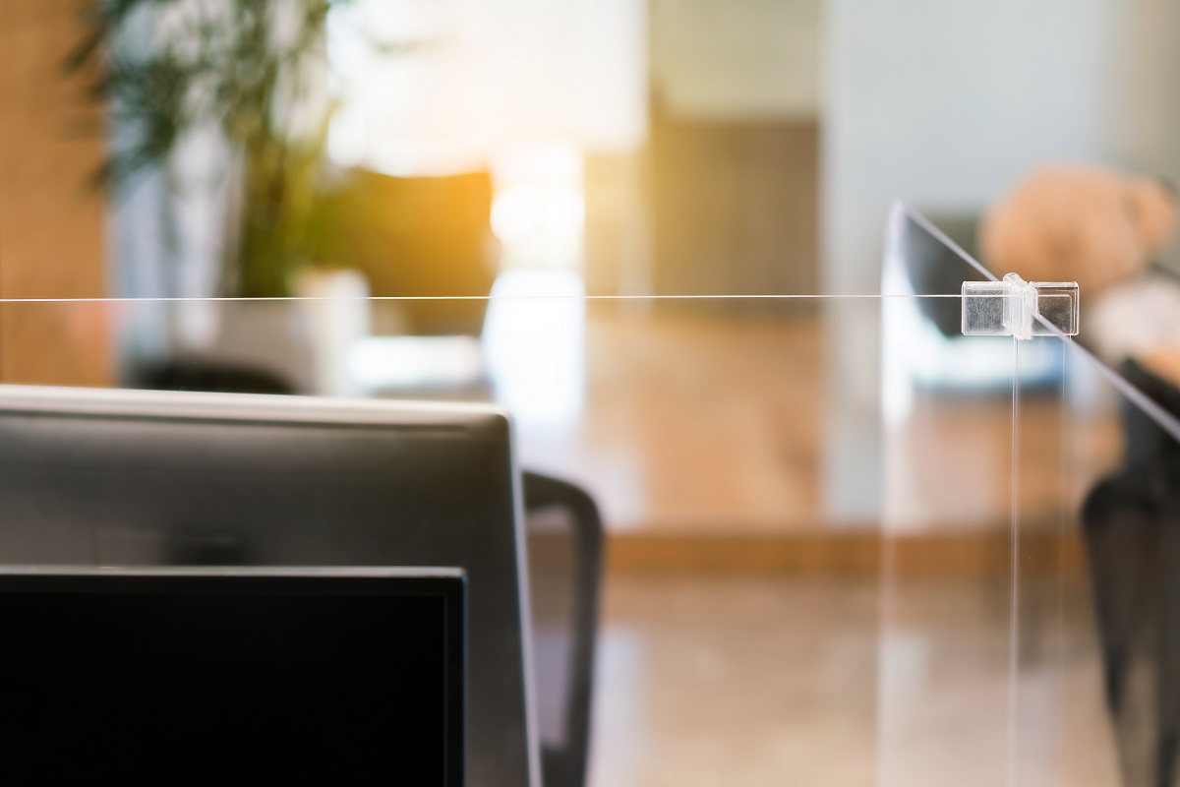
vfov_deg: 24.6
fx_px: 1803
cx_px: 590
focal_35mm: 55
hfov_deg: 36.2
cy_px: 394
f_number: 2.2
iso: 320
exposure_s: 1/60
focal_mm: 55
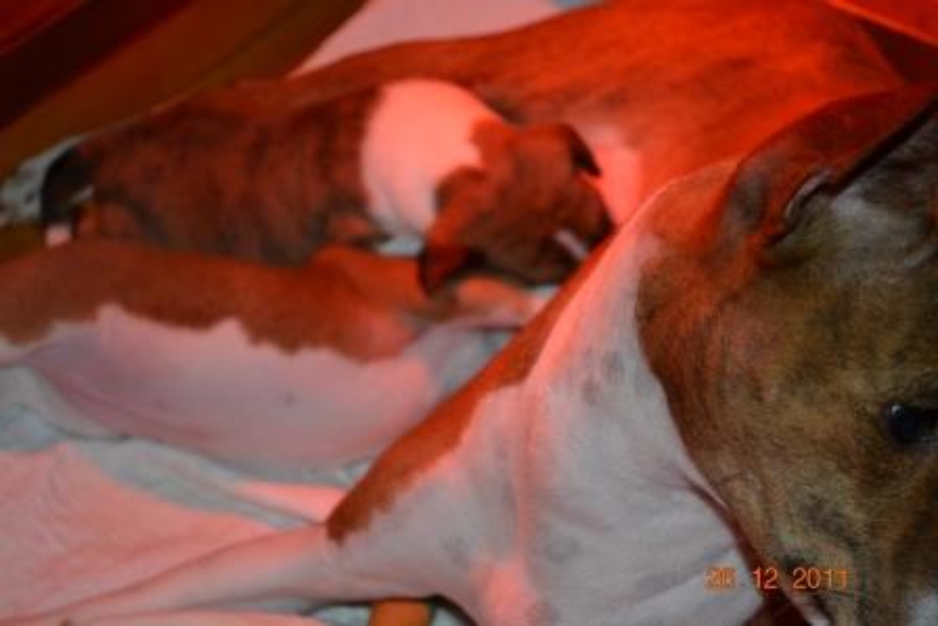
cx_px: 469
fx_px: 2150
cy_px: 313
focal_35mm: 82
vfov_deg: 16.6
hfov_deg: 24.6
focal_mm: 55
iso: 2000
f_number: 5.6
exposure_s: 1/60
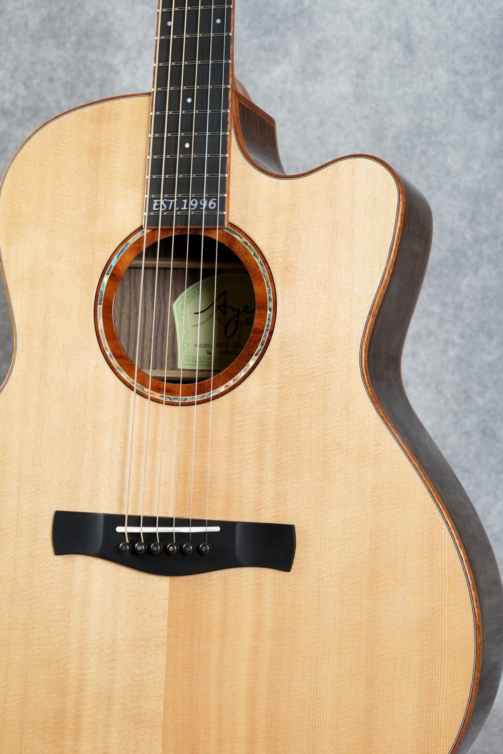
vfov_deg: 29.7
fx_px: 1425
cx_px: 186
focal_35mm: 68
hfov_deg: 20.0
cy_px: 364
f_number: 6.3
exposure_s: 1/1.6
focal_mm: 50
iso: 320
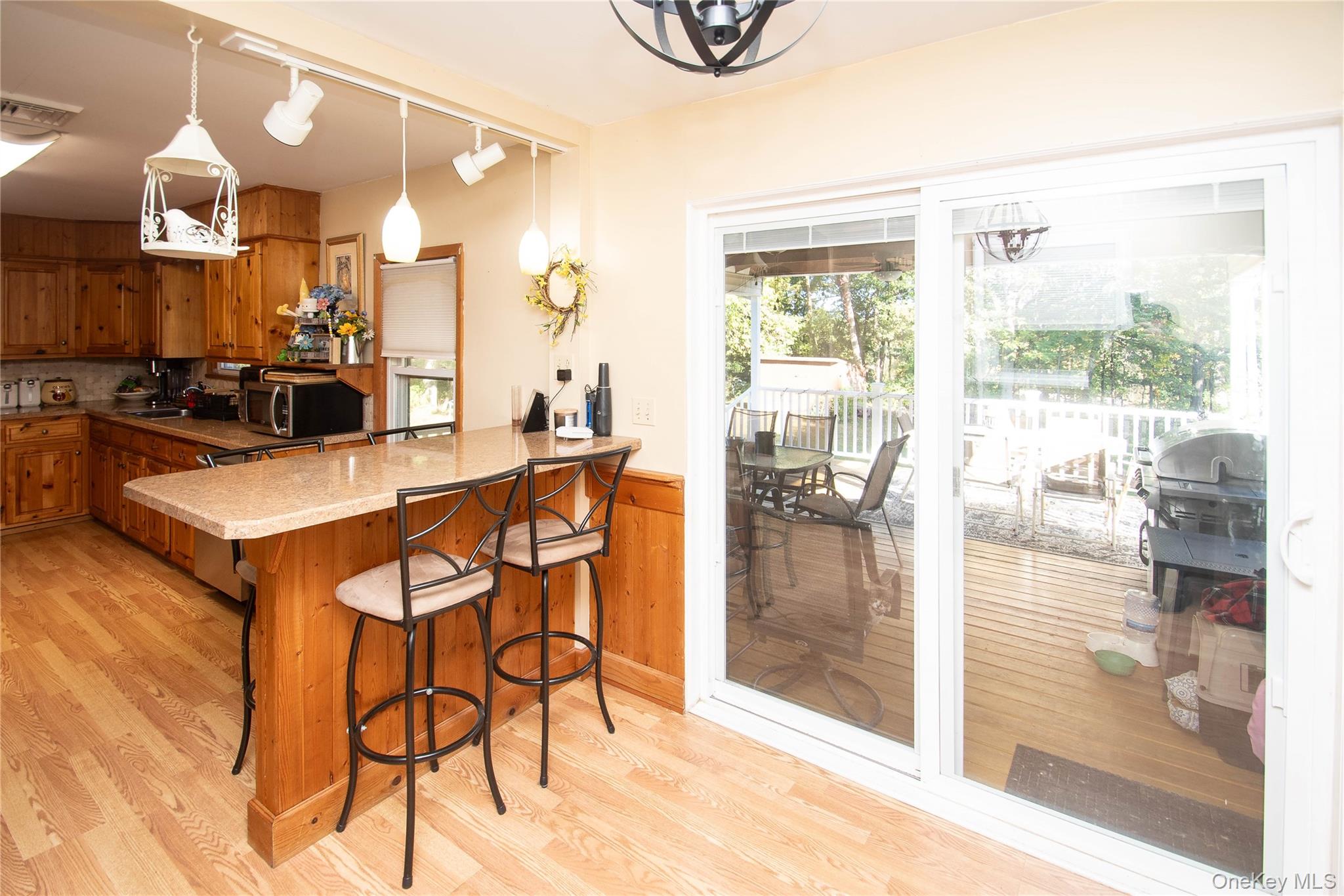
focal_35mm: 15
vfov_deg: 77.3
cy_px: 448
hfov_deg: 100.4
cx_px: 672
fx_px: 560
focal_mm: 10
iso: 320
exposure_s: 1/60
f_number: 5
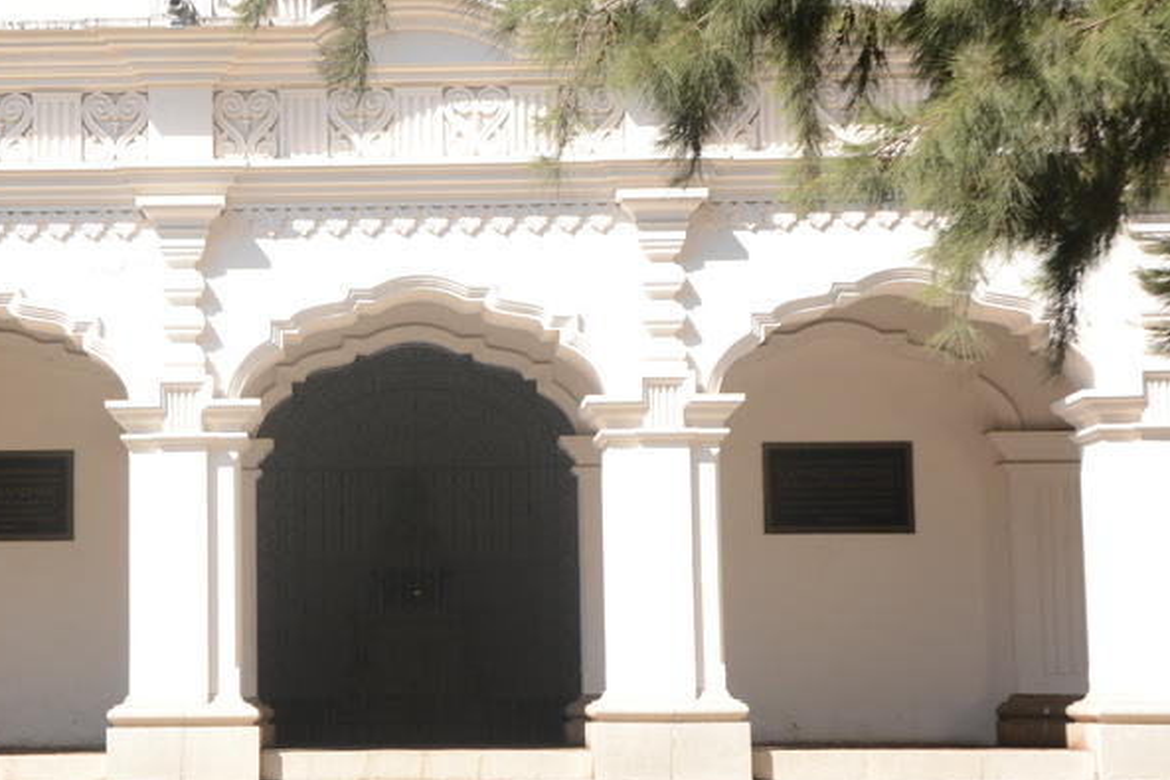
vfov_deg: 13.7
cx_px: 302
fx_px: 3251
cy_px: 364
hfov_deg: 20.3
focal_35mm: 100
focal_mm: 42
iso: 200
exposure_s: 1/200
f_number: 10
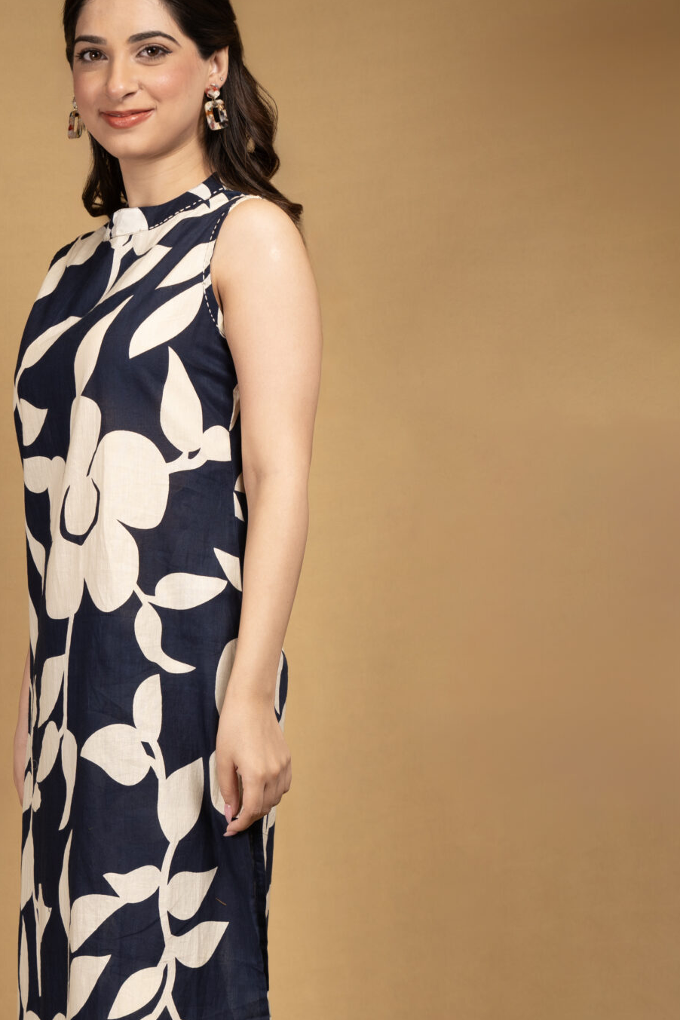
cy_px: 684
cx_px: 50
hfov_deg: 11.1
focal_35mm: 123
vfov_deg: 16.6
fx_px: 3485
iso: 200
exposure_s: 1/100
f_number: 4.5
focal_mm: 65
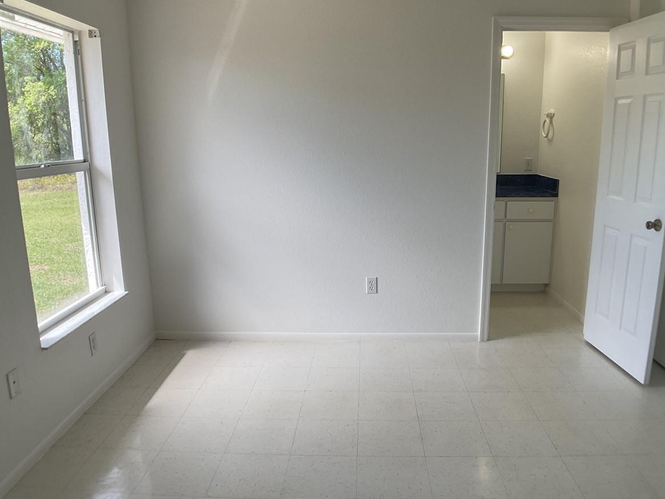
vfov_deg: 36.0
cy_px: 254
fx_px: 768
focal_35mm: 40
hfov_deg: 46.8
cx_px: 343
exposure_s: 1/156
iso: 16
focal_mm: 3
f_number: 1.8
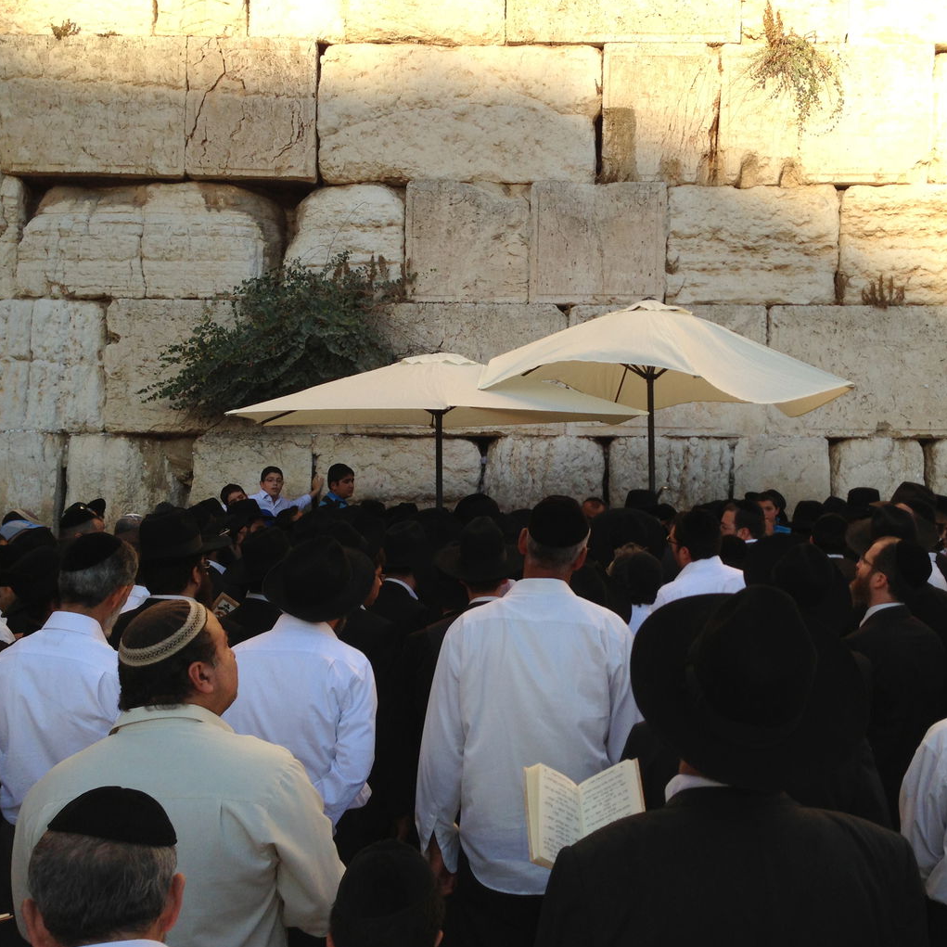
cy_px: 476
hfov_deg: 41.7
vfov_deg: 41.9
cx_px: 554
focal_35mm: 40
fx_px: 1238
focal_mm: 4.13
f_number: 2.4
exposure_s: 1/630
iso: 50
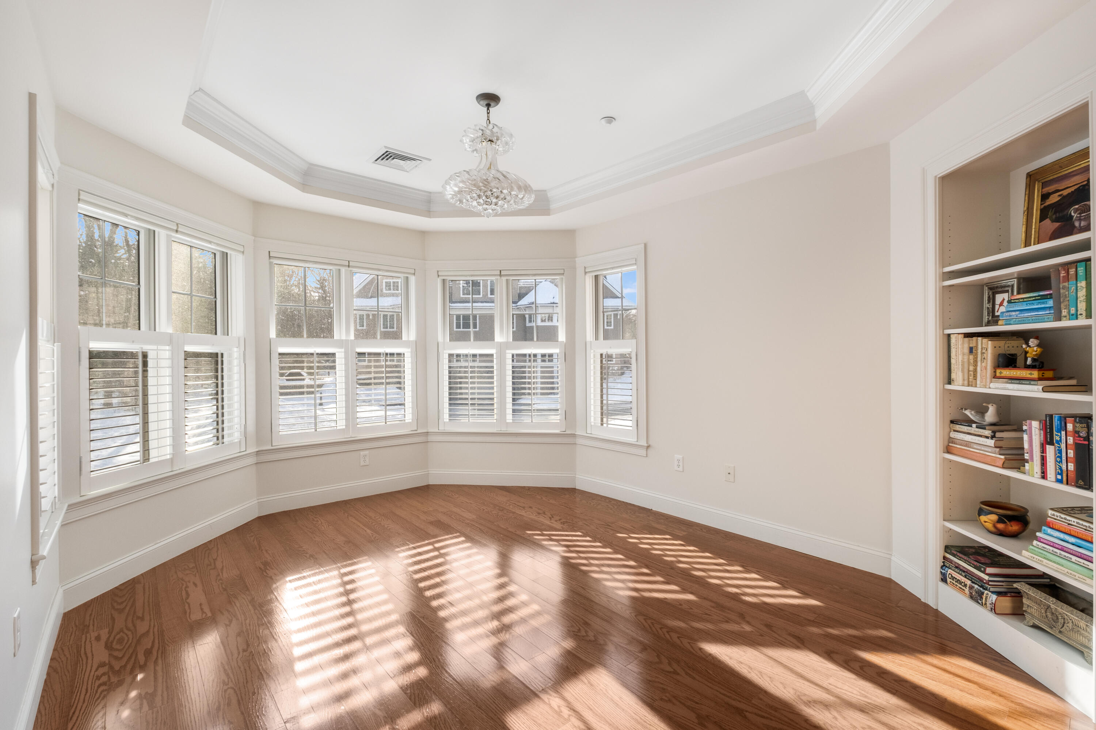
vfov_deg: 77.3
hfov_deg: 100.4
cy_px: 365
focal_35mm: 15
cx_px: 548
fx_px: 457
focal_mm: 10
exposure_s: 1/850
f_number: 8
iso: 400
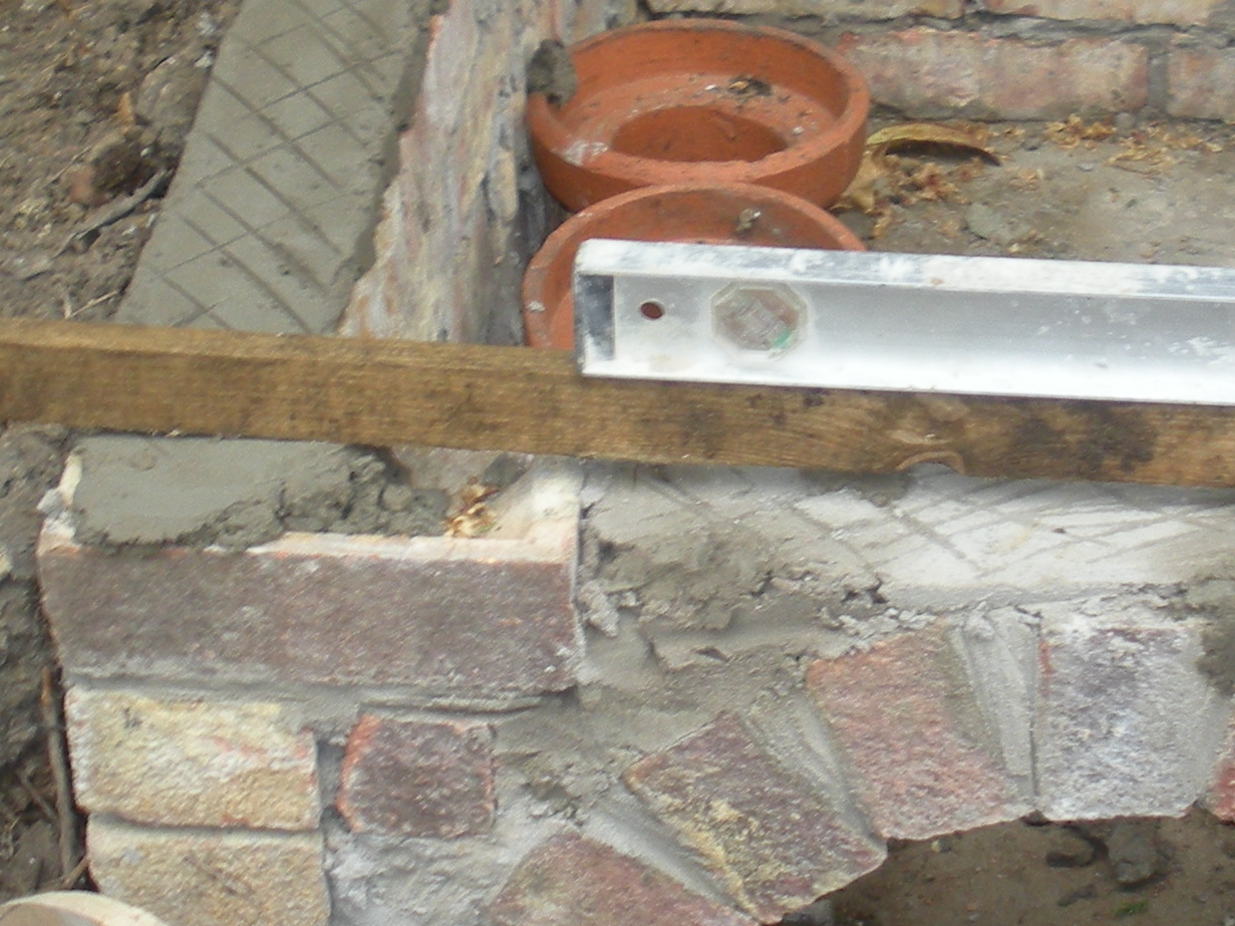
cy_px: 223
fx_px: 3781
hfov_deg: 18.3
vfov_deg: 13.9
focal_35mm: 106
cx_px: 1058
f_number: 3.5
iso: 68
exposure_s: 1/58.7
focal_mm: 6.3
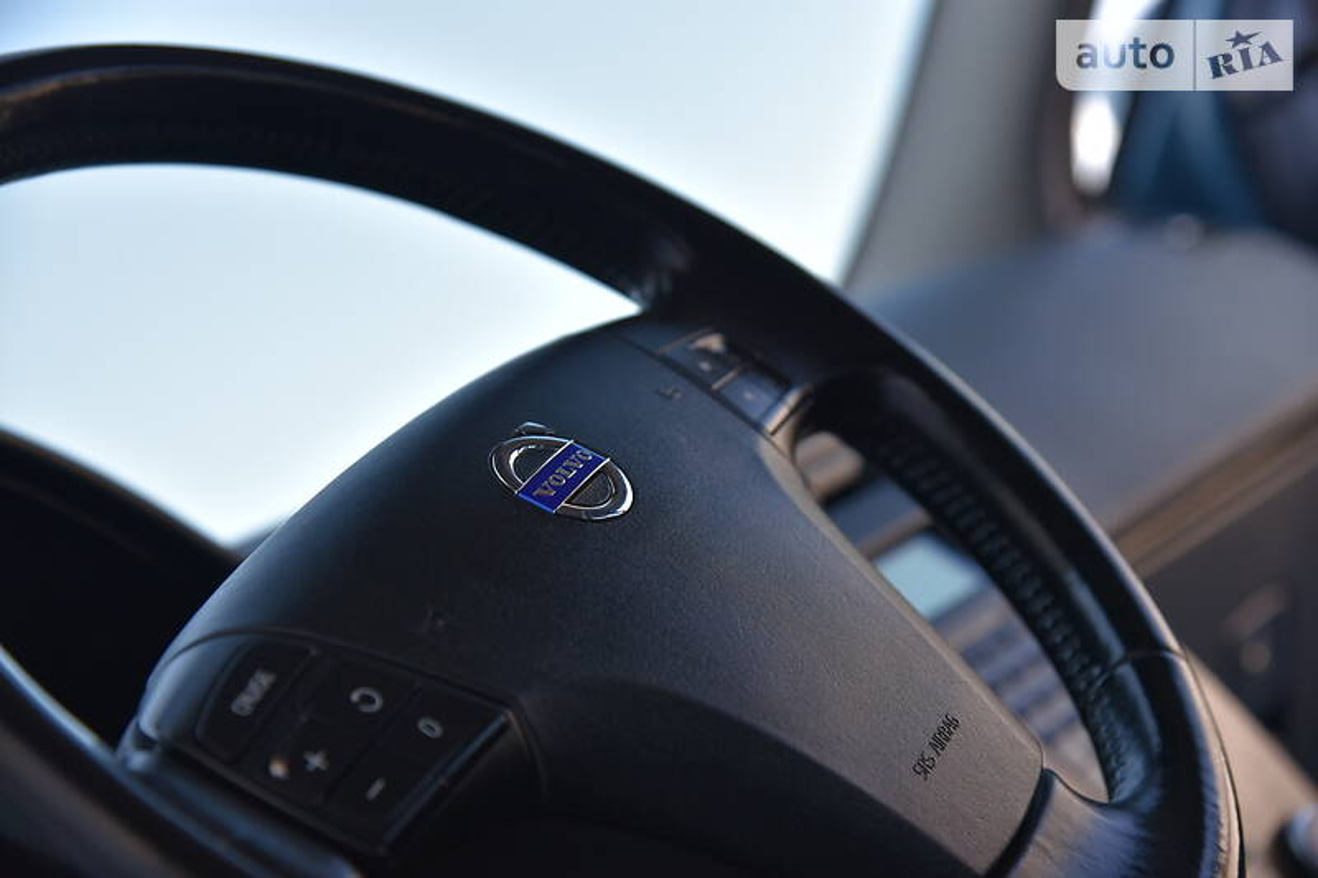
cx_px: 659
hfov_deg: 23.6
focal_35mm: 86
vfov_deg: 15.9
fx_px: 3148
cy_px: 439
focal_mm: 86
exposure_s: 1/400
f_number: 5
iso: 400
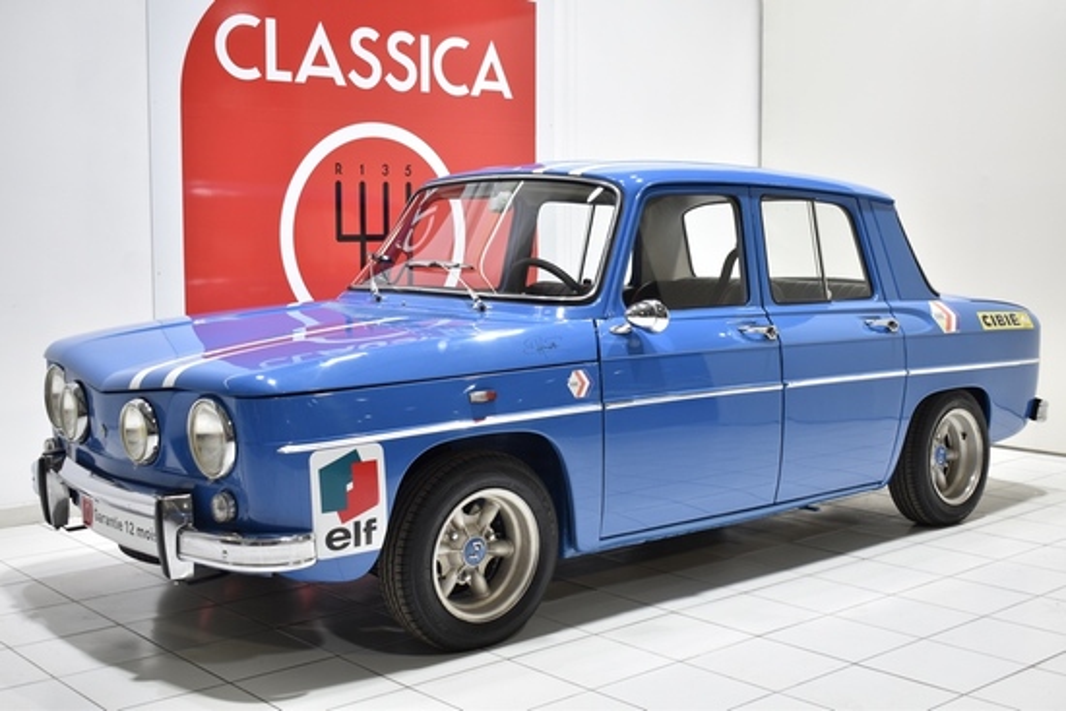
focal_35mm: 45
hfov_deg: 43.6
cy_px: 356
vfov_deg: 29.9
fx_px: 1333
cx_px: 533
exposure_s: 1/15
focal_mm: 30
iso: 100
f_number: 4.2
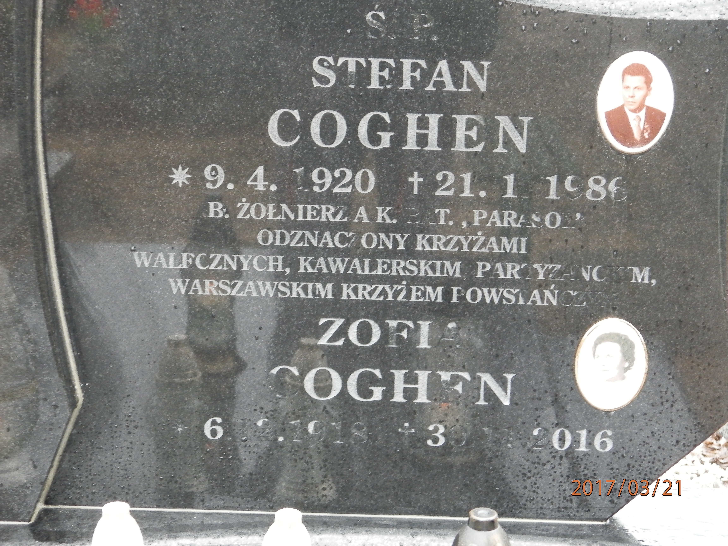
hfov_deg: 23.8
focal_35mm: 82
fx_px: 1725
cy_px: 273
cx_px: 364
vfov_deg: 18.0
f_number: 4.2
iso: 320
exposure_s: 1/15
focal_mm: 14.6
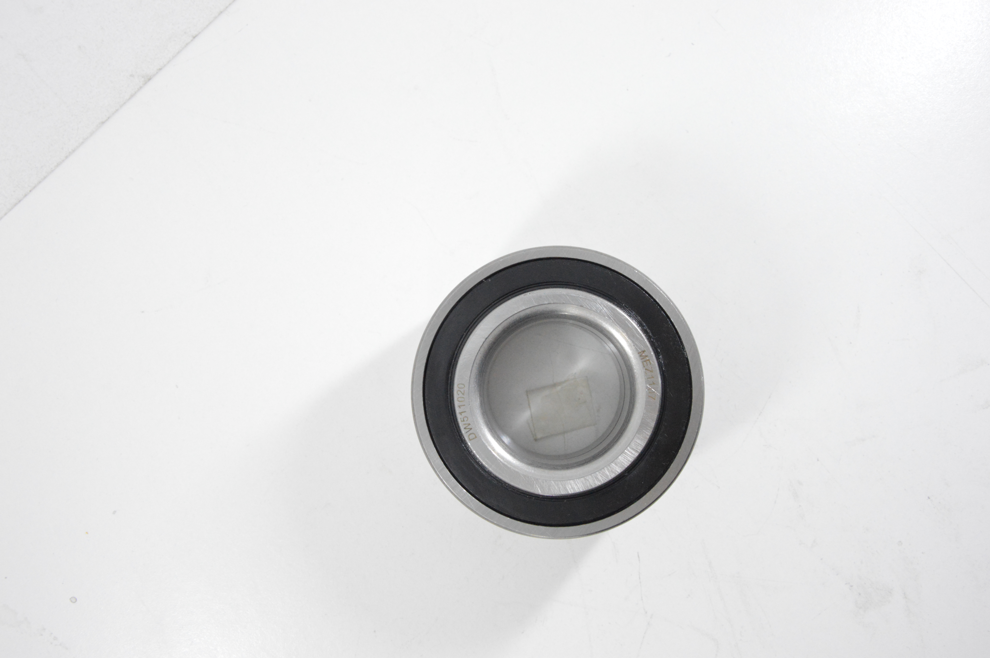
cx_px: 495
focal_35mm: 48
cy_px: 329
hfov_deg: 41.1
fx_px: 1319
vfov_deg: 28.0
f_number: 8
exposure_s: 1/100
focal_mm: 32
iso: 3200
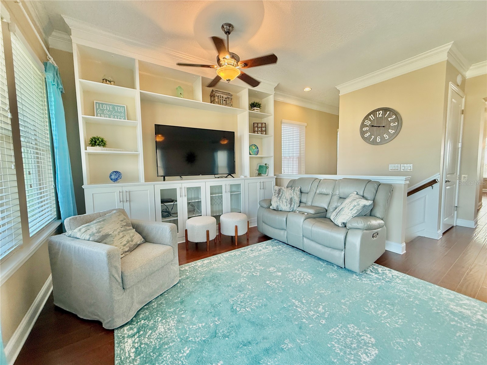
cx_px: 244
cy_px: 182
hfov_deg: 102.1
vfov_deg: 85.7
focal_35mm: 14
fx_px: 197
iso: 200
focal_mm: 2.22
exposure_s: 1/120
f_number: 2.2
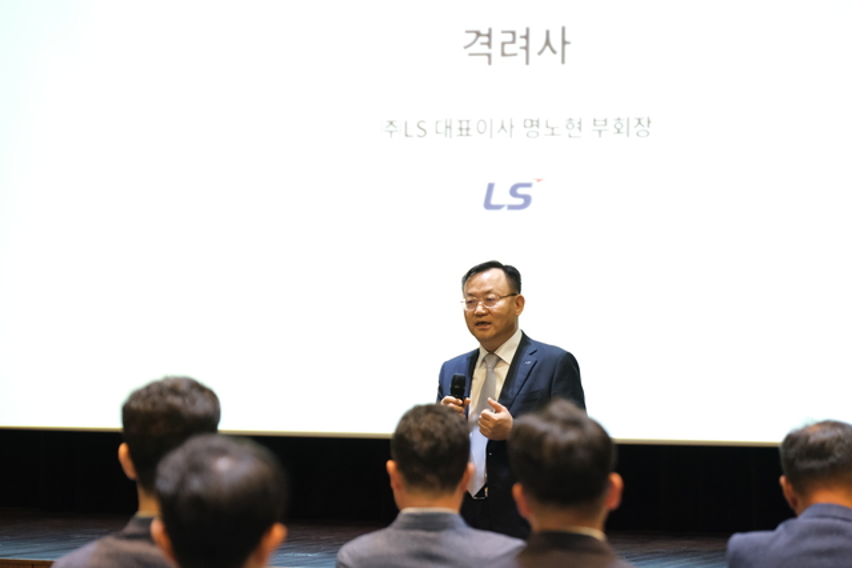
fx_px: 3763
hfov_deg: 12.9
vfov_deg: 8.6
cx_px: 426
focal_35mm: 159
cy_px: 284
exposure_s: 1/160
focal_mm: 106
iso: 3200
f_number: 2.8
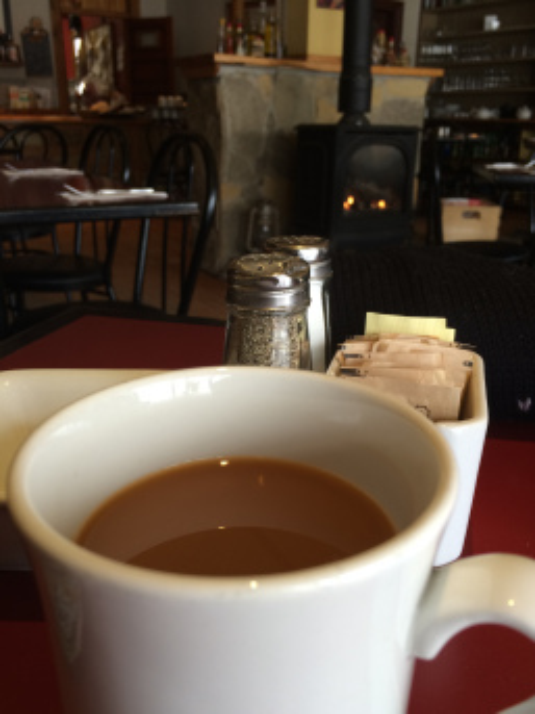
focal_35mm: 29
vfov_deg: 61.7
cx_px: 268
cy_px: 357
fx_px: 598
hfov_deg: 48.2
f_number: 2.2
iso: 32
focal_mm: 4.15
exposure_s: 1/30
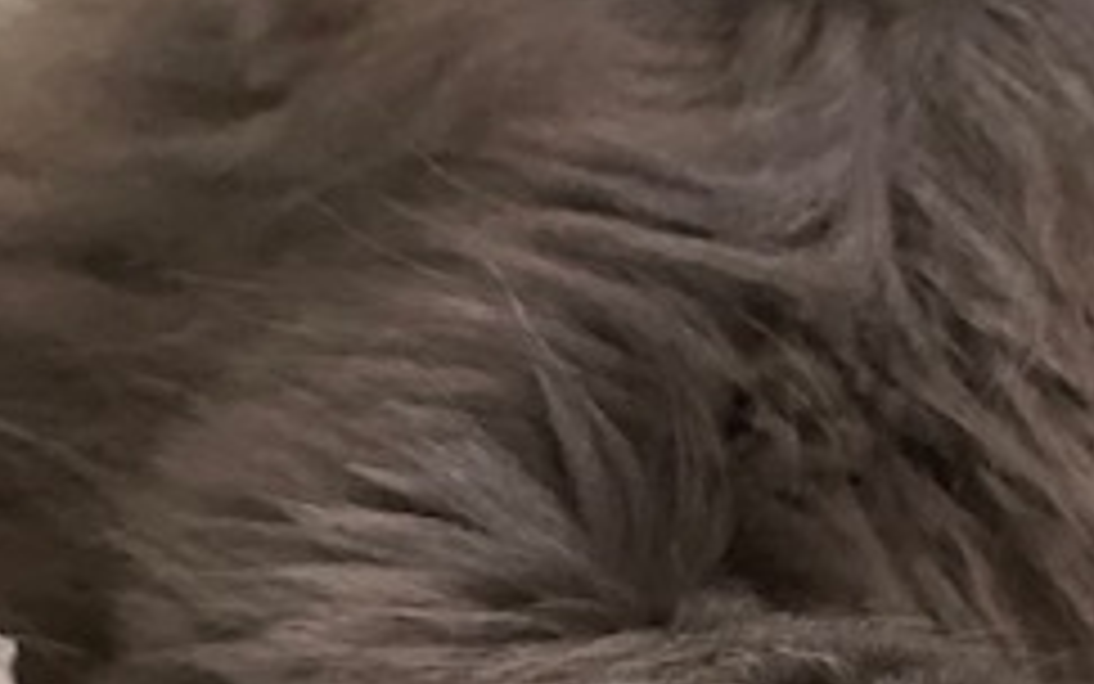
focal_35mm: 145
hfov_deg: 14.2
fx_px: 4324
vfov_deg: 8.9
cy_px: -243
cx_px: 1062
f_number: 2
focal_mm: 6
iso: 320
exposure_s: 1/30
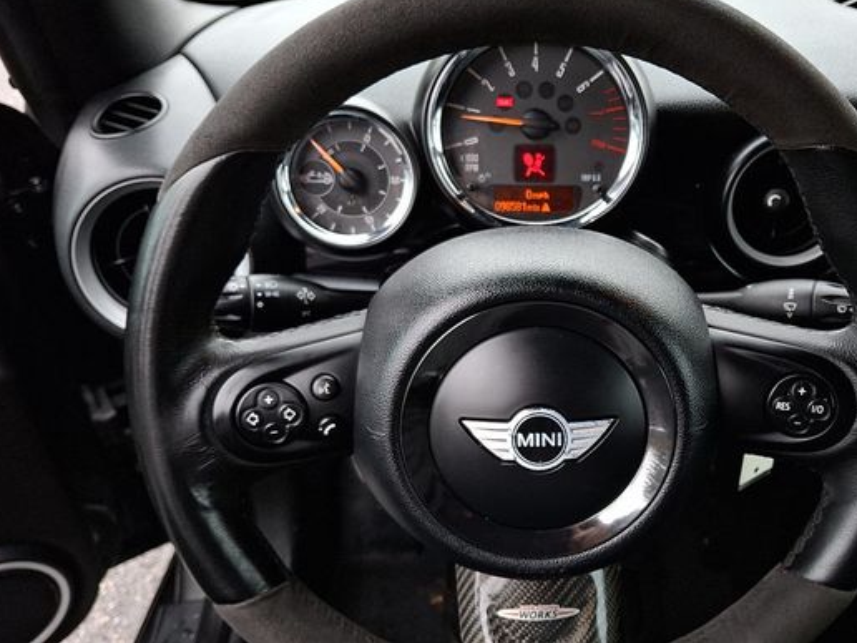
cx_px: 520
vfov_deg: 45.4
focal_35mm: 31
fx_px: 767
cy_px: 352
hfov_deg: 57.8
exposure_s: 1/100
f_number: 1.8
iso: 101
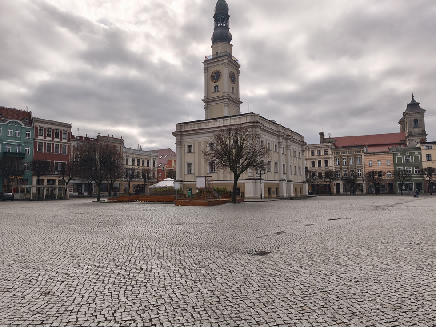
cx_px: 225
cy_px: 162
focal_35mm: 24
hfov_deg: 71.6
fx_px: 302
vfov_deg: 56.8
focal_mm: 6.57
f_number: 1.6
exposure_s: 1/523
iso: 50
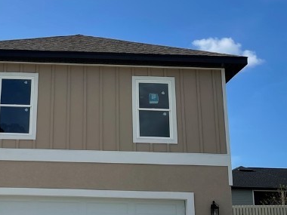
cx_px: 63
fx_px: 580
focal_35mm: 70
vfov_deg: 20.9
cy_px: 58
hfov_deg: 27.3
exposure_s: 1/5917
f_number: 1.6
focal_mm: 5.1
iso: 32
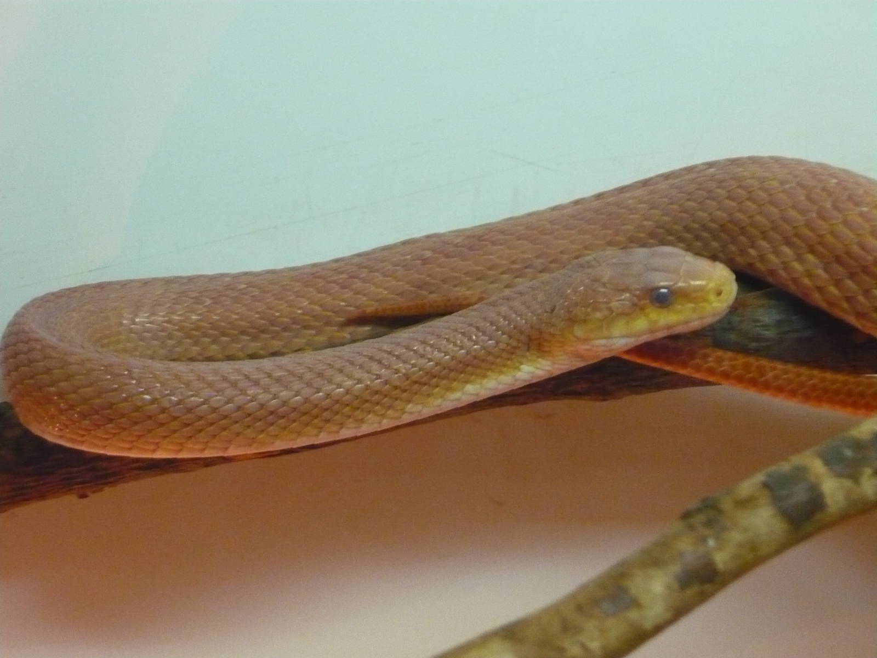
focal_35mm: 100
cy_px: 329
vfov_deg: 14.8
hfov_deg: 19.6
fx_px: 2534
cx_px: 438
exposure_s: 1/30
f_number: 5.1
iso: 800
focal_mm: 16.5
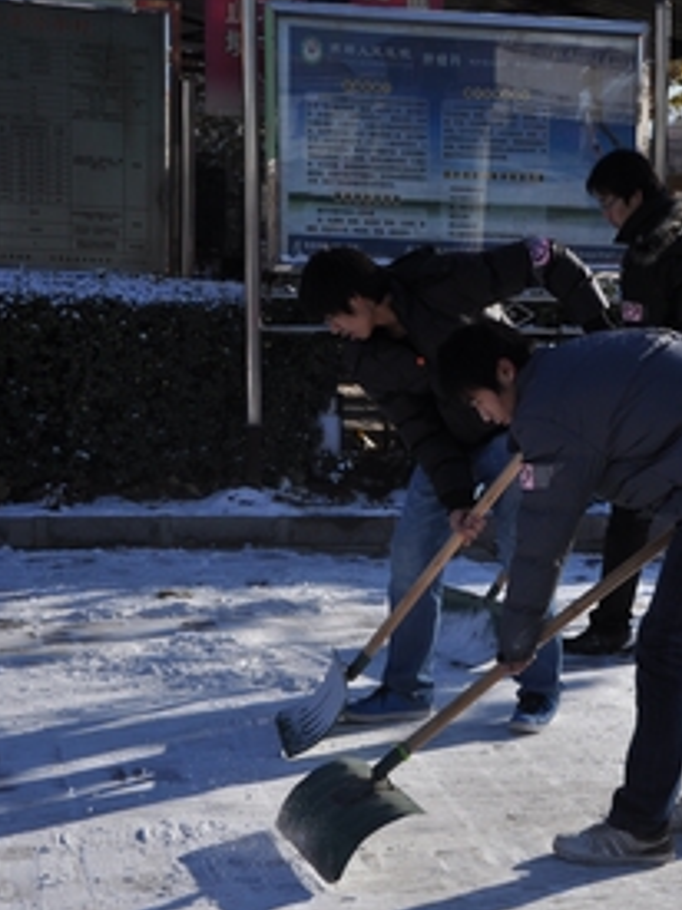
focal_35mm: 88
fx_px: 2313
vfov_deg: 22.3
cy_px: 455
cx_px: 669
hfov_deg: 16.5
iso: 320
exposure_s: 1/4000
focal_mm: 40
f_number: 4.5
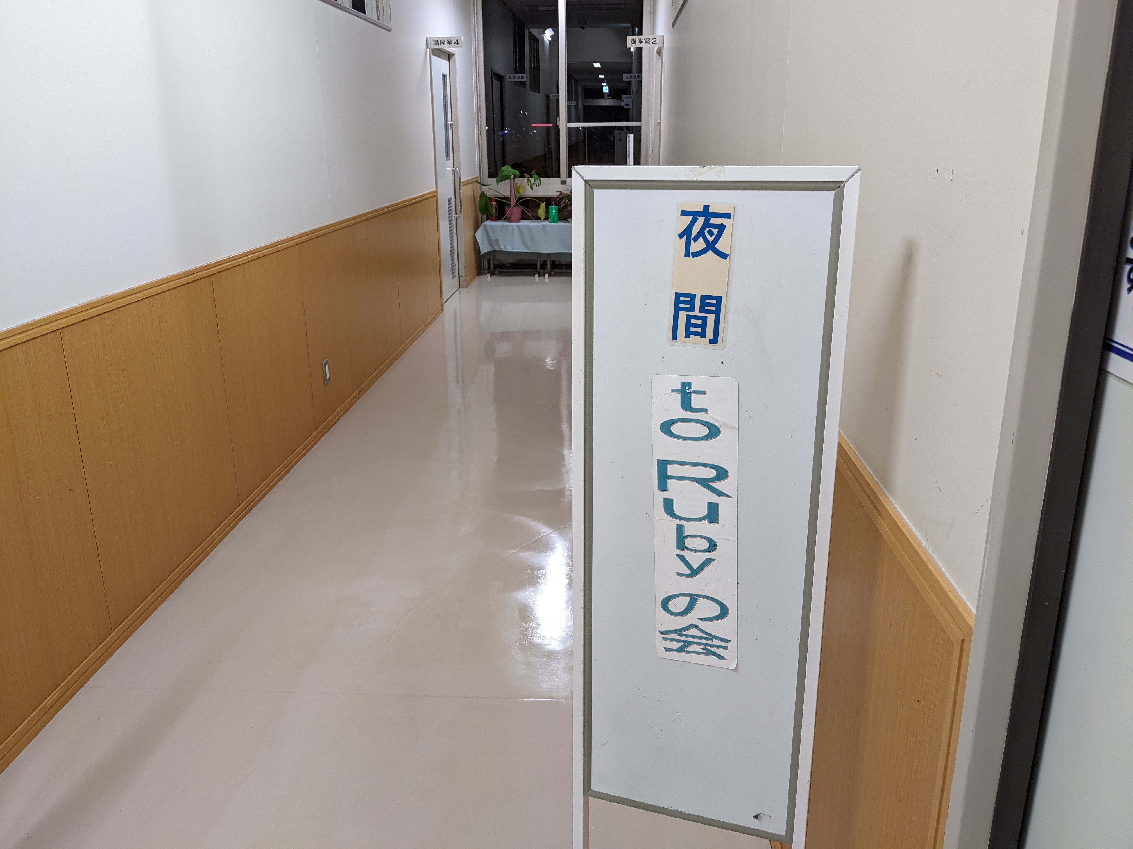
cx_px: 566
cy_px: 424
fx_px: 884
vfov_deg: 51.4
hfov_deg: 65.3
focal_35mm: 27
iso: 94
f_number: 1.73
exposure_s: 1/25
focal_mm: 4.38
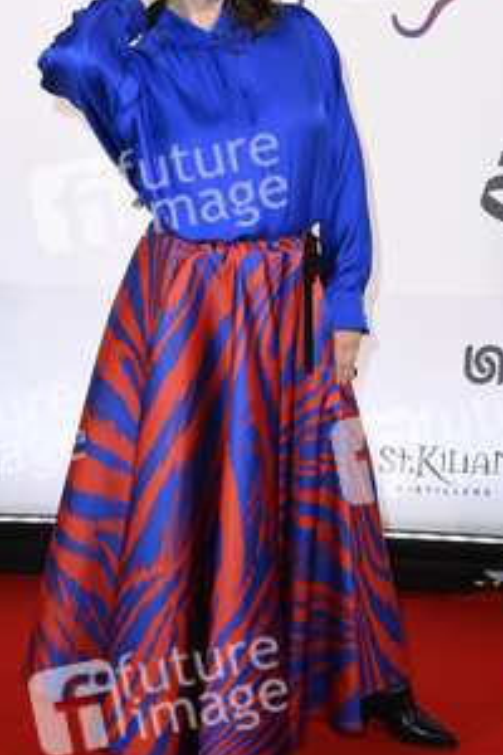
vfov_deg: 33.3
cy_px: 320
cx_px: 231
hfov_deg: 22.6
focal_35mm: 60
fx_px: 1257
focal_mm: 45
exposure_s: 1/250
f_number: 5.6
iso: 1250
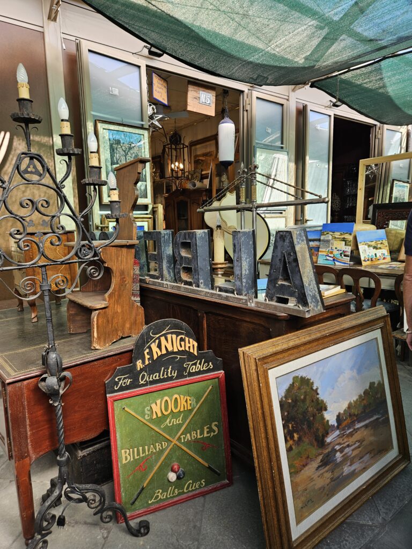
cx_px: 206
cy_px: 274
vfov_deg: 73.9
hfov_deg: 58.9
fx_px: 365
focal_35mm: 23
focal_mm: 5.4
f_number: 1.8
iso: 25
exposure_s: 1/122
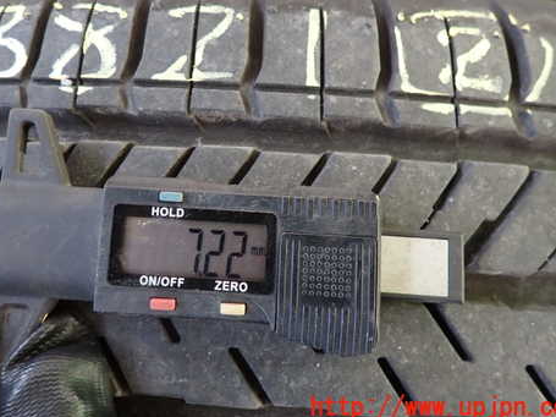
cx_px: 220
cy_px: 148
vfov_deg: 42.5
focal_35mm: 33
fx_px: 530
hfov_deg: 54.9
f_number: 2
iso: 160
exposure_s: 1/60
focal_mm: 4.5
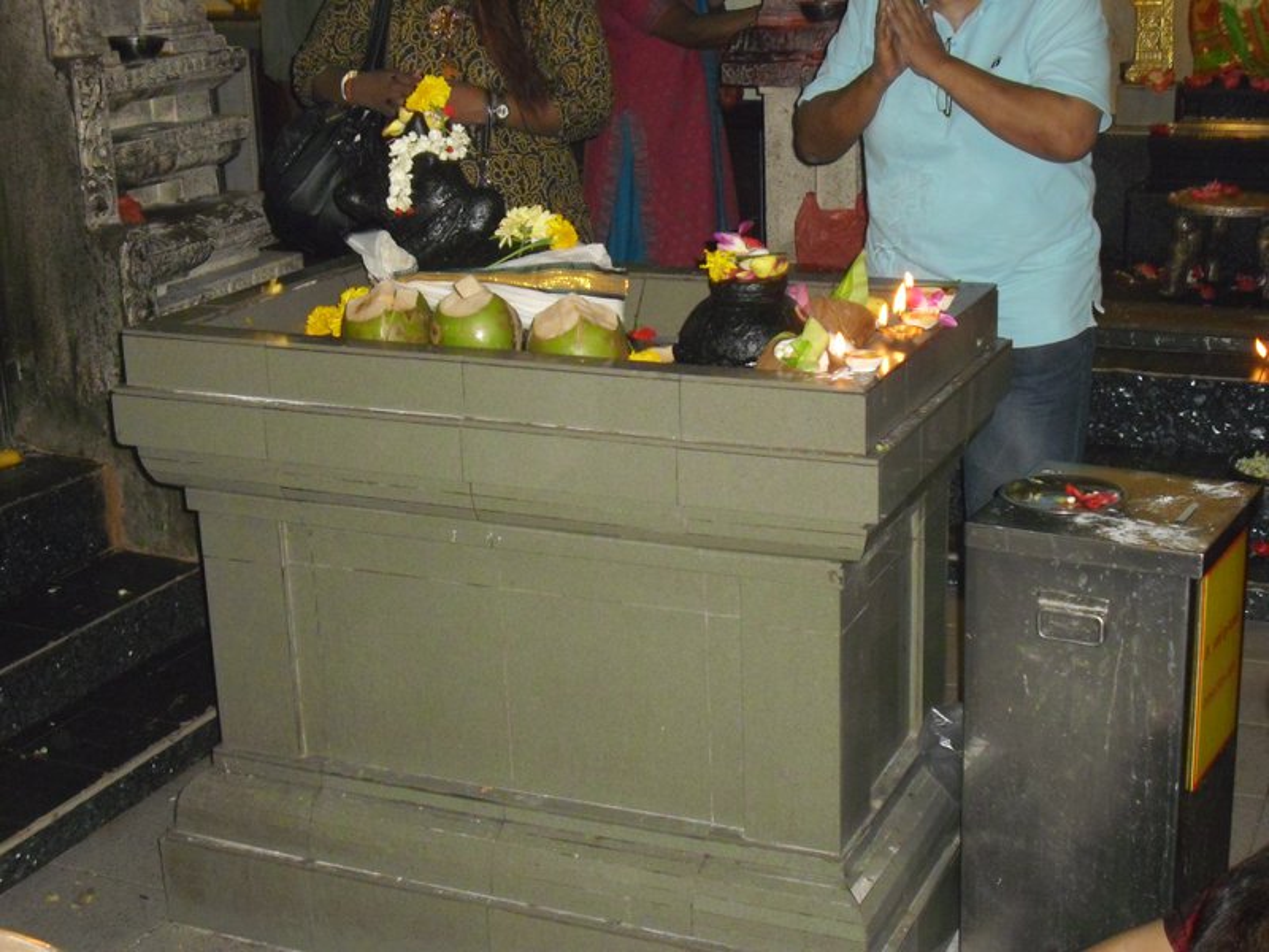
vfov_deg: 26.6
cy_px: 476
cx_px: 634
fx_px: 2016
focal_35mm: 55
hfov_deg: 34.9
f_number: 3.4
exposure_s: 1/60
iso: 400
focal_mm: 9
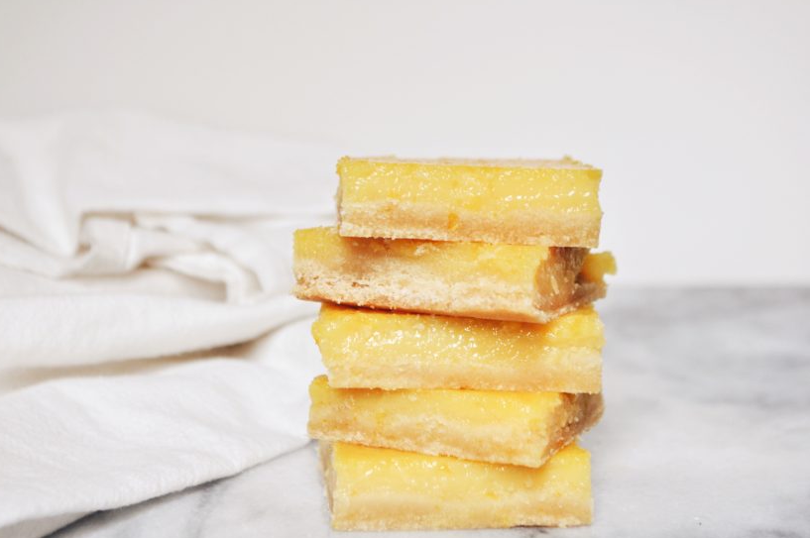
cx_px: 384
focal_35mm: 76
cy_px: 273
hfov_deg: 26.7
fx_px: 1708
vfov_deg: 17.9
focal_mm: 48
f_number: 7.1
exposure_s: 1/10
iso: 200
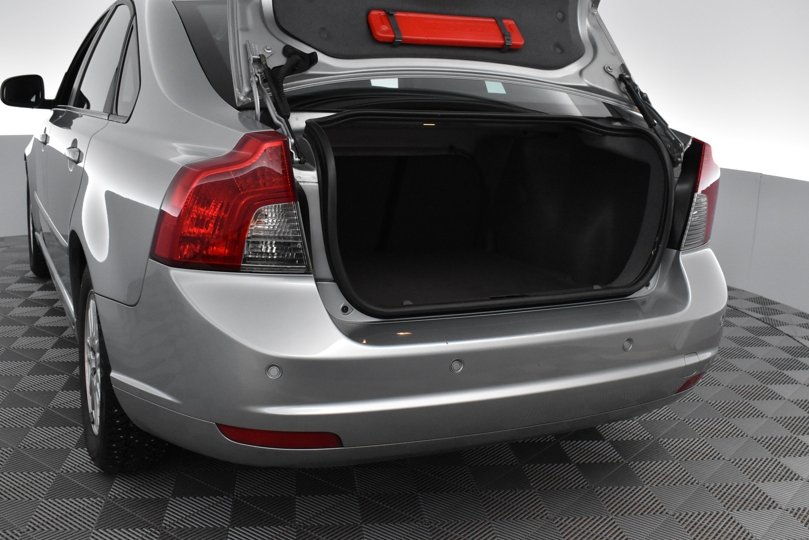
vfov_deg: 35.5
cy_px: 270
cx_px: 404
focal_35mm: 38
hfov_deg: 51.3
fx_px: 843
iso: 3200
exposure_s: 1/160
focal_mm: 25
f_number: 6.3
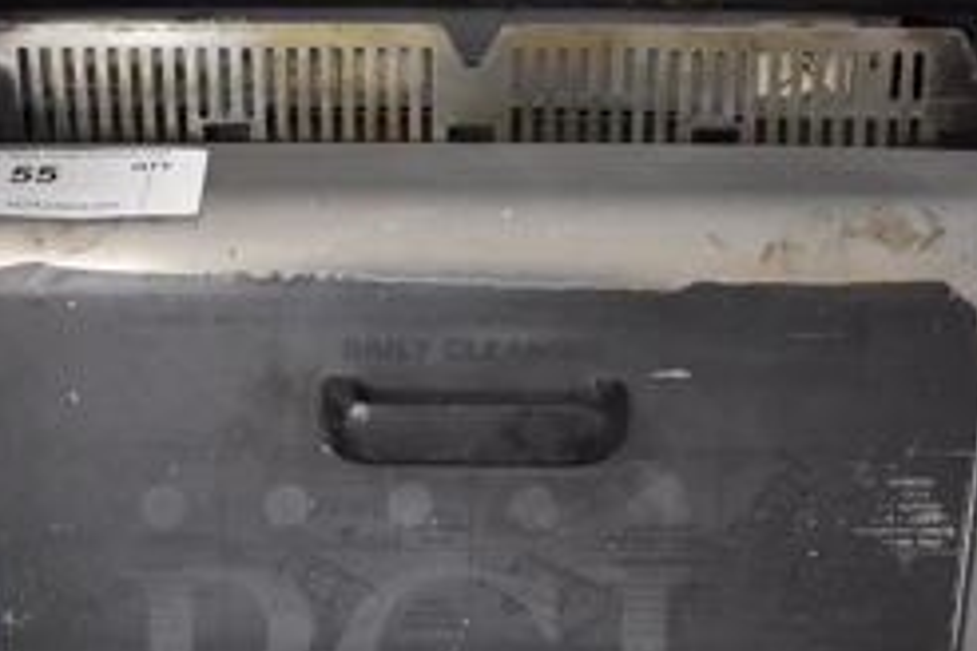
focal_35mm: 67
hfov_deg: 30.0
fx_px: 1818
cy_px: 667
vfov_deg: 19.7
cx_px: 409
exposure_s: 1/125
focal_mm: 18
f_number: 3.5
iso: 4500
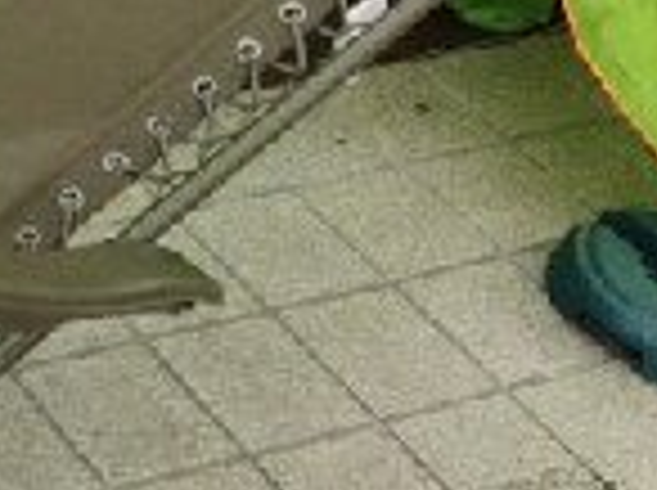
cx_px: -616
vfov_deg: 13.3
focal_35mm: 111
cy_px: 139
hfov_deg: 14.9
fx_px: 2103
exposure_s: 1/400
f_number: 1.79
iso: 619
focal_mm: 4.71
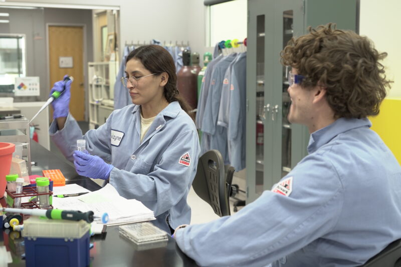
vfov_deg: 27.0
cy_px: 134
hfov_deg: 39.6
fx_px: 557
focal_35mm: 50
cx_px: 200
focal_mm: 50
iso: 250
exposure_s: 1/13
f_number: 4.5
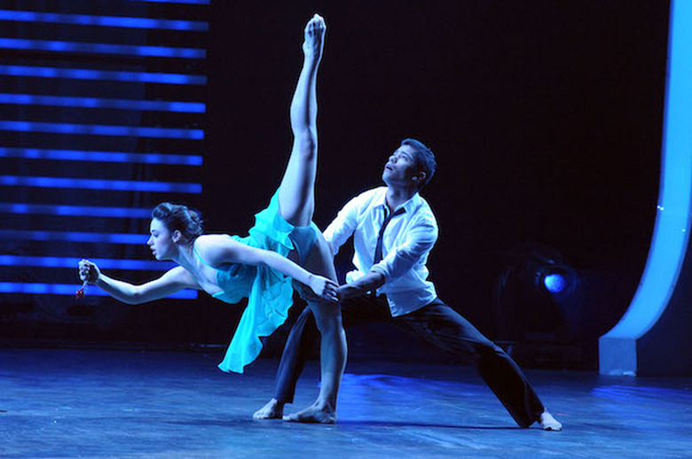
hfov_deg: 10.3
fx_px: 3840
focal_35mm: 200
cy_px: 230
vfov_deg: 6.8
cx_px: 346
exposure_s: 1/400
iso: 3200
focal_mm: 200
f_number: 3.5
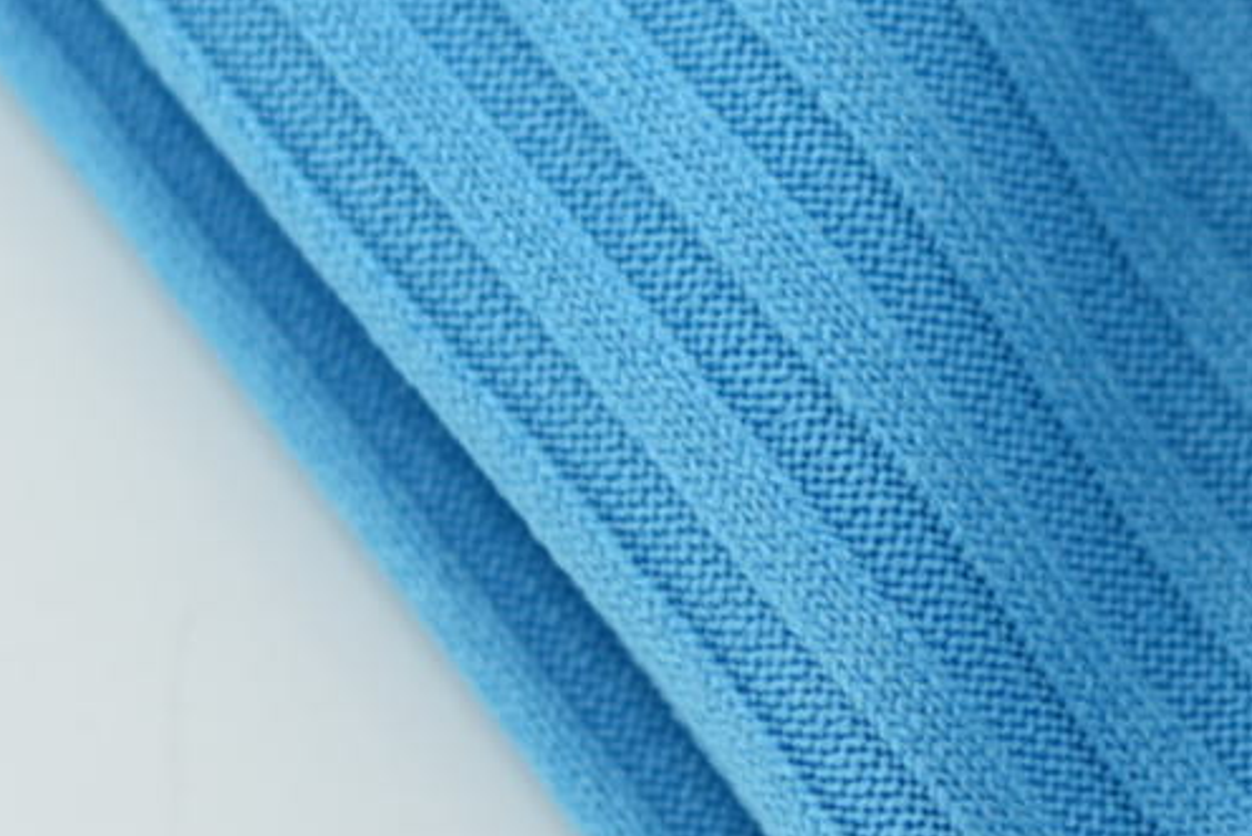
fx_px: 10540
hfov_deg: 6.7
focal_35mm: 303
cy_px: -197
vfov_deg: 4.5
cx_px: 1671
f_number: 3.5
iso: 100
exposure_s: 1/125
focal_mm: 50
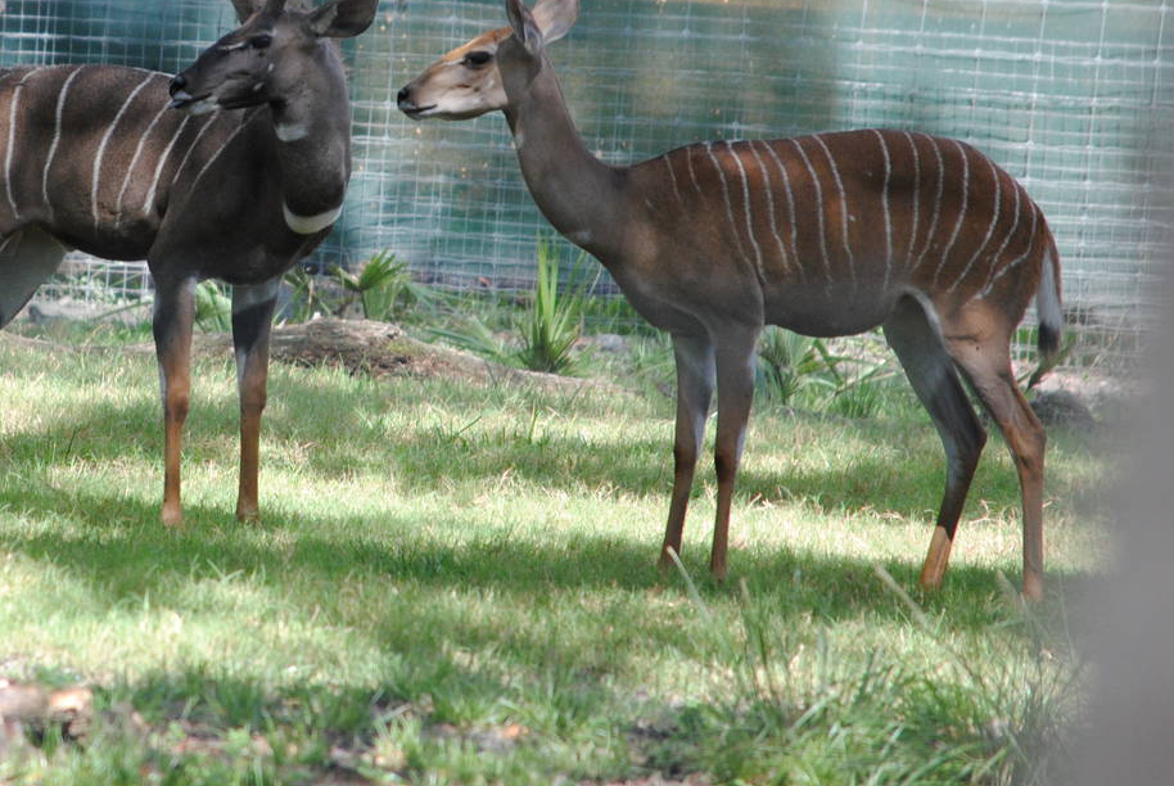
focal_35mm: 630
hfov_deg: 3.3
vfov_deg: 2.2
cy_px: 139
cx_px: 206
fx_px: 20571
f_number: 5.3
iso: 400
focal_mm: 240
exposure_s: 1/400
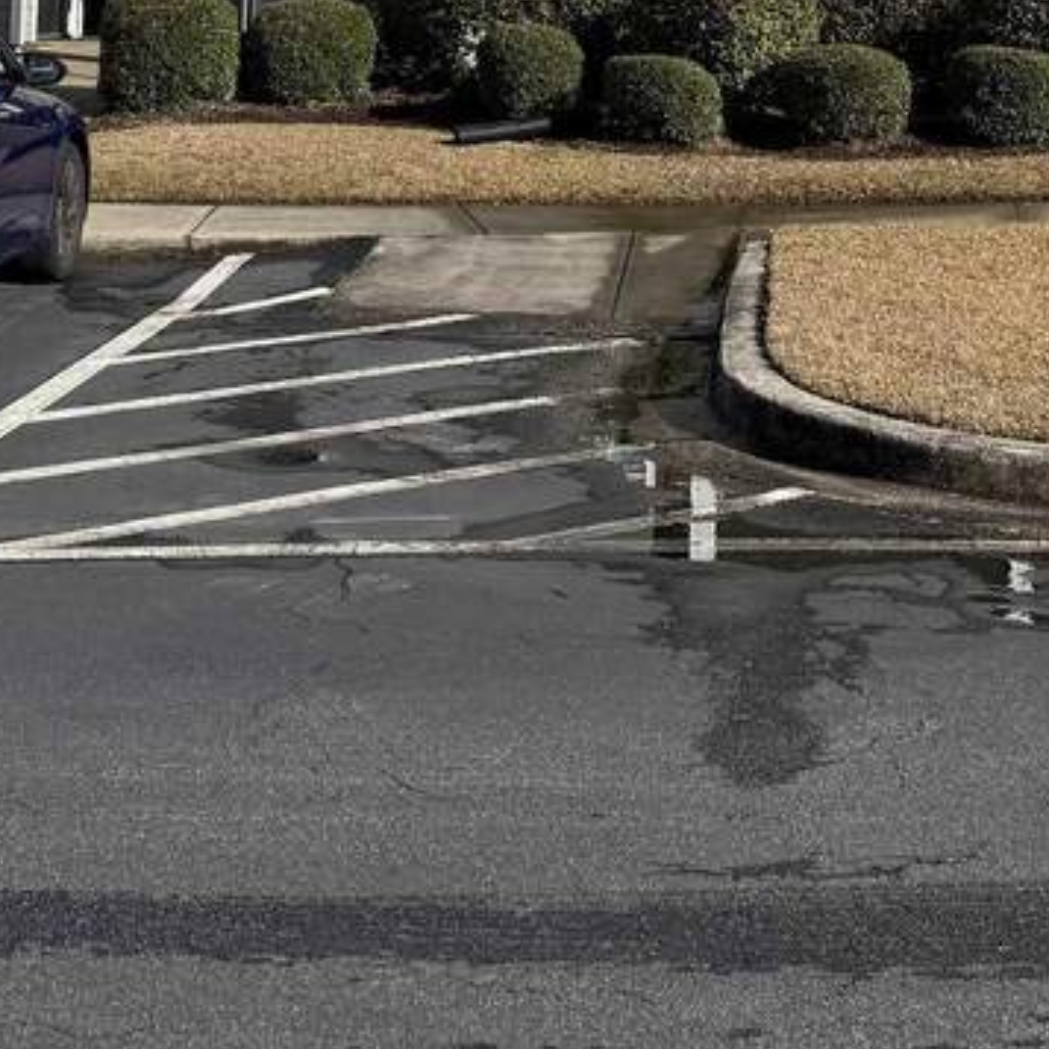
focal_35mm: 76
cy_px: -194
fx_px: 2606
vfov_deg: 21.2
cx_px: 849
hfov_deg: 22.4
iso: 80
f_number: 1.78
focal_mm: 6.76
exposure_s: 1/5714
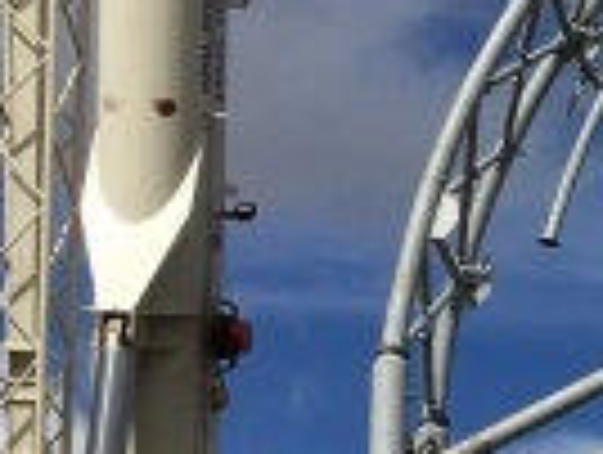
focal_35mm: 173
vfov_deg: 8.6
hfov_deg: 9.9
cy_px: 405
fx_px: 3019
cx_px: 1467
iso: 25
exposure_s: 1/4808
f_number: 2.2
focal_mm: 4.15
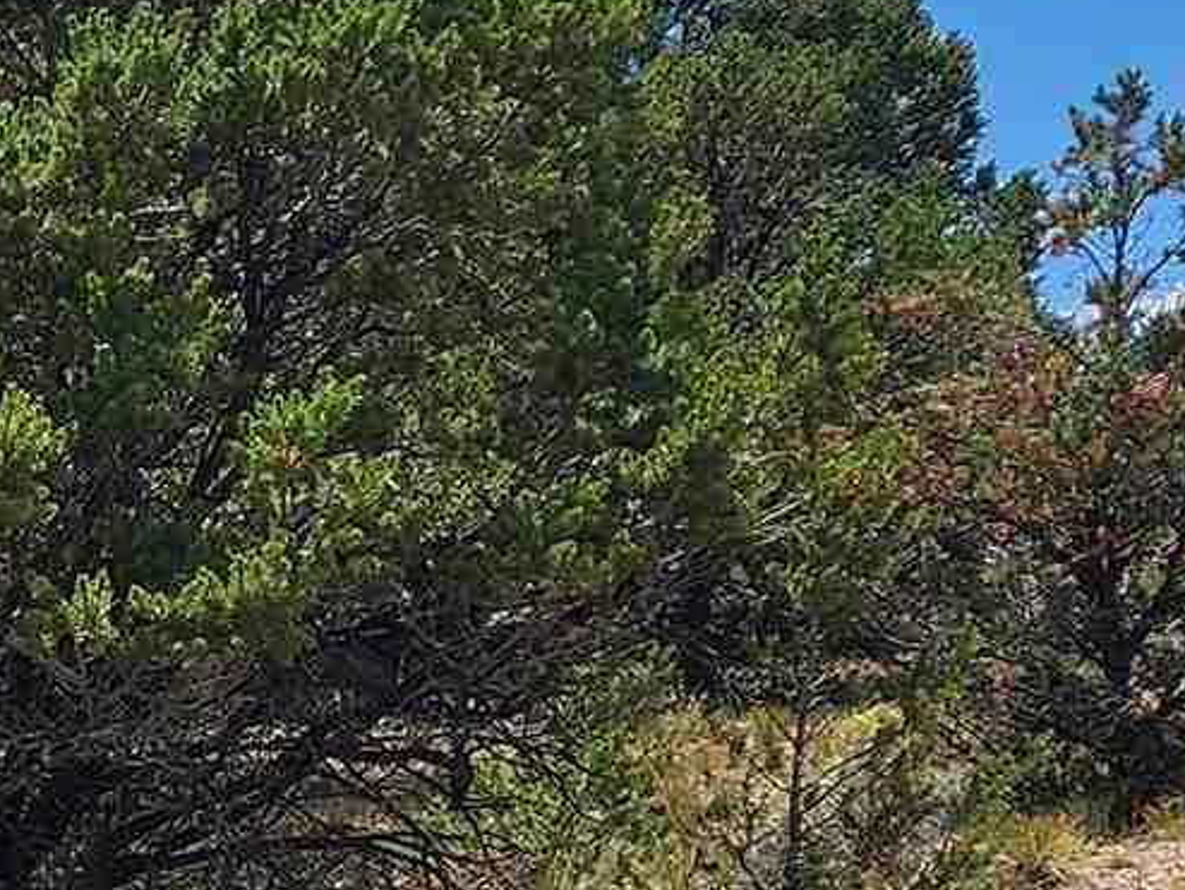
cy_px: 852
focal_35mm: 143
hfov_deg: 13.3
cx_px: -367
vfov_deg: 10.3
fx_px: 4898
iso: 12
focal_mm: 6.4
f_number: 1.8
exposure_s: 1/1387
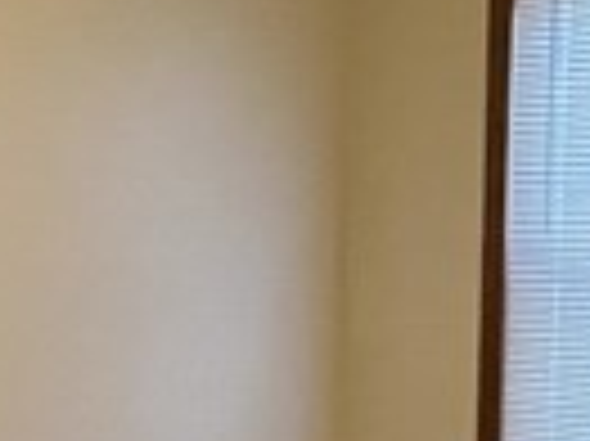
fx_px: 1737
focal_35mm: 102
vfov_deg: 14.3
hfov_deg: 18.8
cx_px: 9
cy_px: 432
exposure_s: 1/60
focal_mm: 1.57
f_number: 1.8
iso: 320
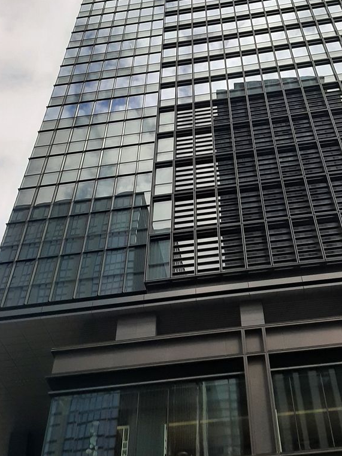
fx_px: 540
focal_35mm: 41
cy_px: 152
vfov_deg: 45.1
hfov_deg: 35.1
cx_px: 195
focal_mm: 3.93
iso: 40
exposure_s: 1/3049
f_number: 1.7
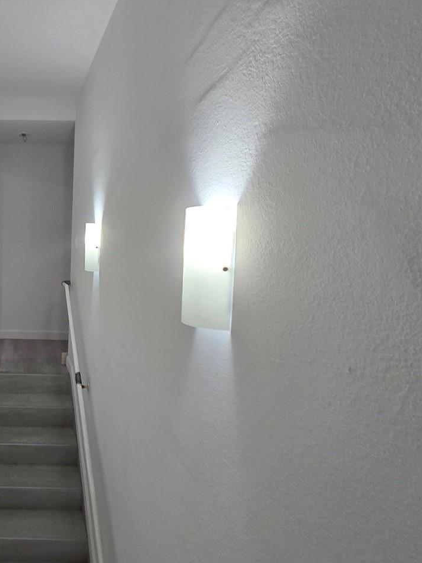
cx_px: 13
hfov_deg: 50.9
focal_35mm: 22
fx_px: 358
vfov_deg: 76.4
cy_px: 272
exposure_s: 1/60
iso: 100
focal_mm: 2.2
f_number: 2.2
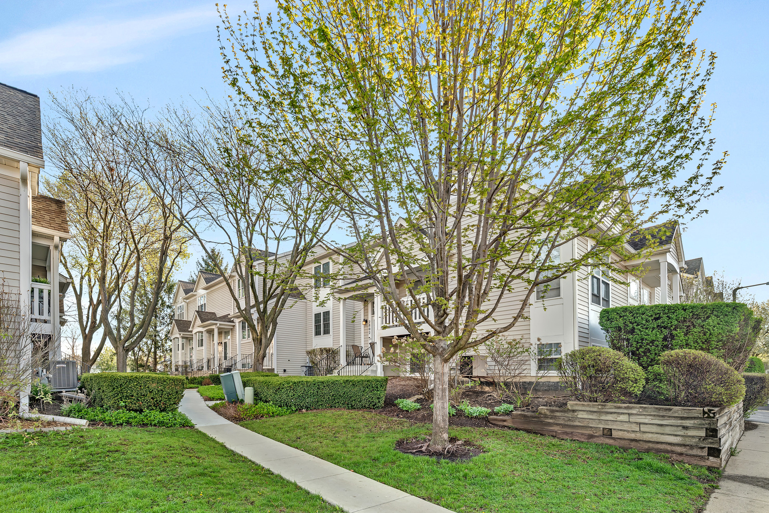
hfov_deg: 95.0
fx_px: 352
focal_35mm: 16
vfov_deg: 72.1
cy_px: 256
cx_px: 384
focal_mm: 16.5
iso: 500
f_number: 8
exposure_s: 1/160
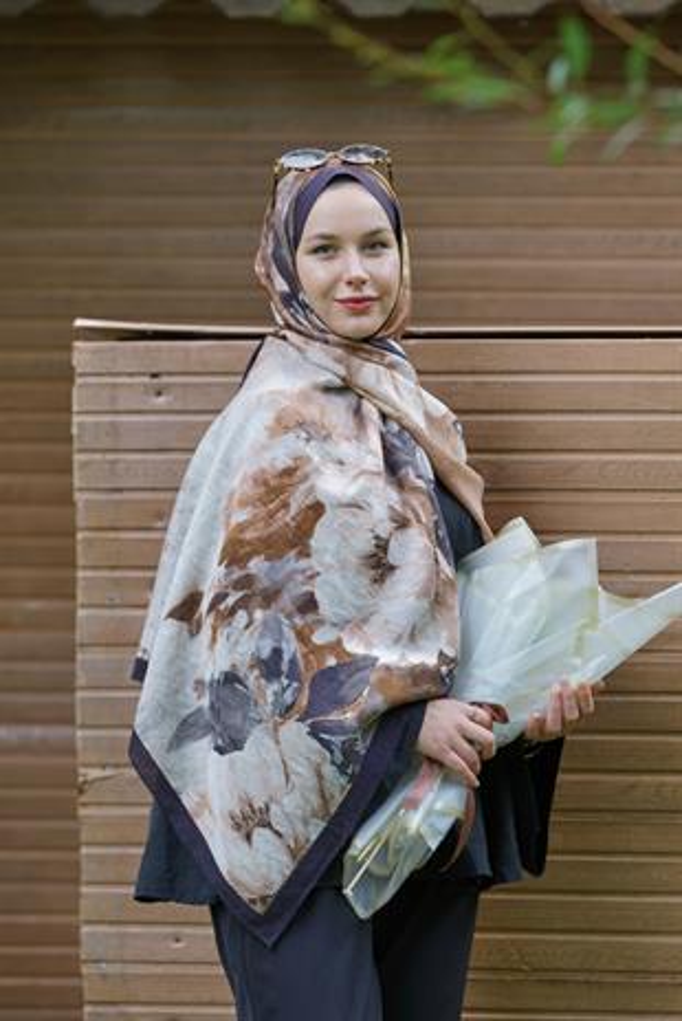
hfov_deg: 9.8
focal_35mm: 140
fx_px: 3972
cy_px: 510
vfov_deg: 14.6
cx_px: 341
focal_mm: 140
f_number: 4
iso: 200
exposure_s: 1/100
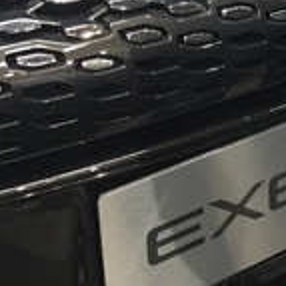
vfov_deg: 19.7
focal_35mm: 81
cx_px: 226
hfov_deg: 21.2
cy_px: -87
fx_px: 757
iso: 80
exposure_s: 1/17
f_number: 2.2
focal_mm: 4.15
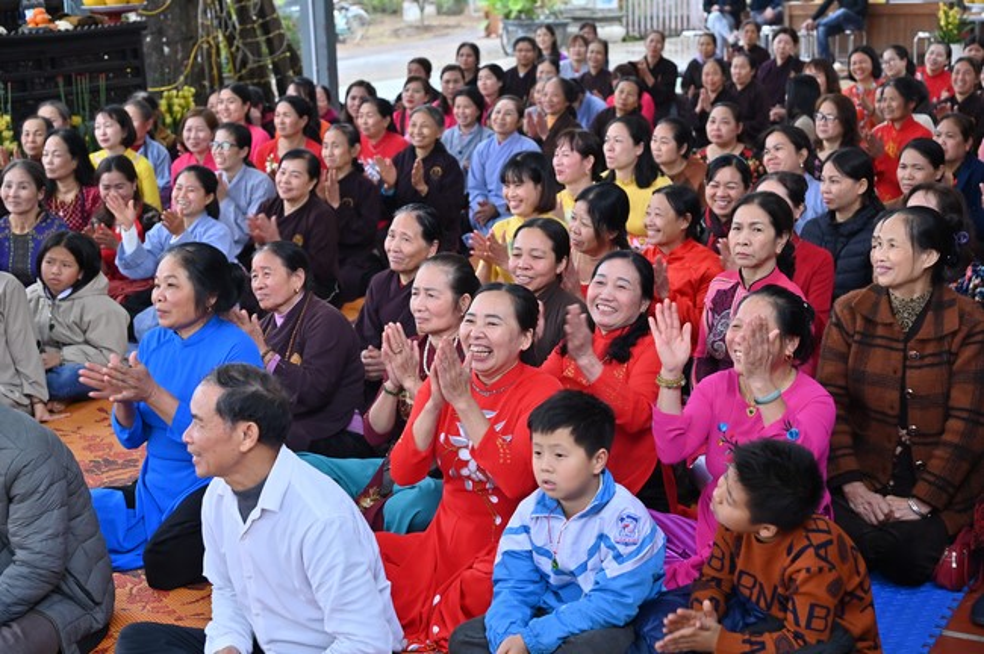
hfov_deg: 34.5
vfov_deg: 23.3
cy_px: 327
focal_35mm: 58
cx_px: 492
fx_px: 1584
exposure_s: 1/100
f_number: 5
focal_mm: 58
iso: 800
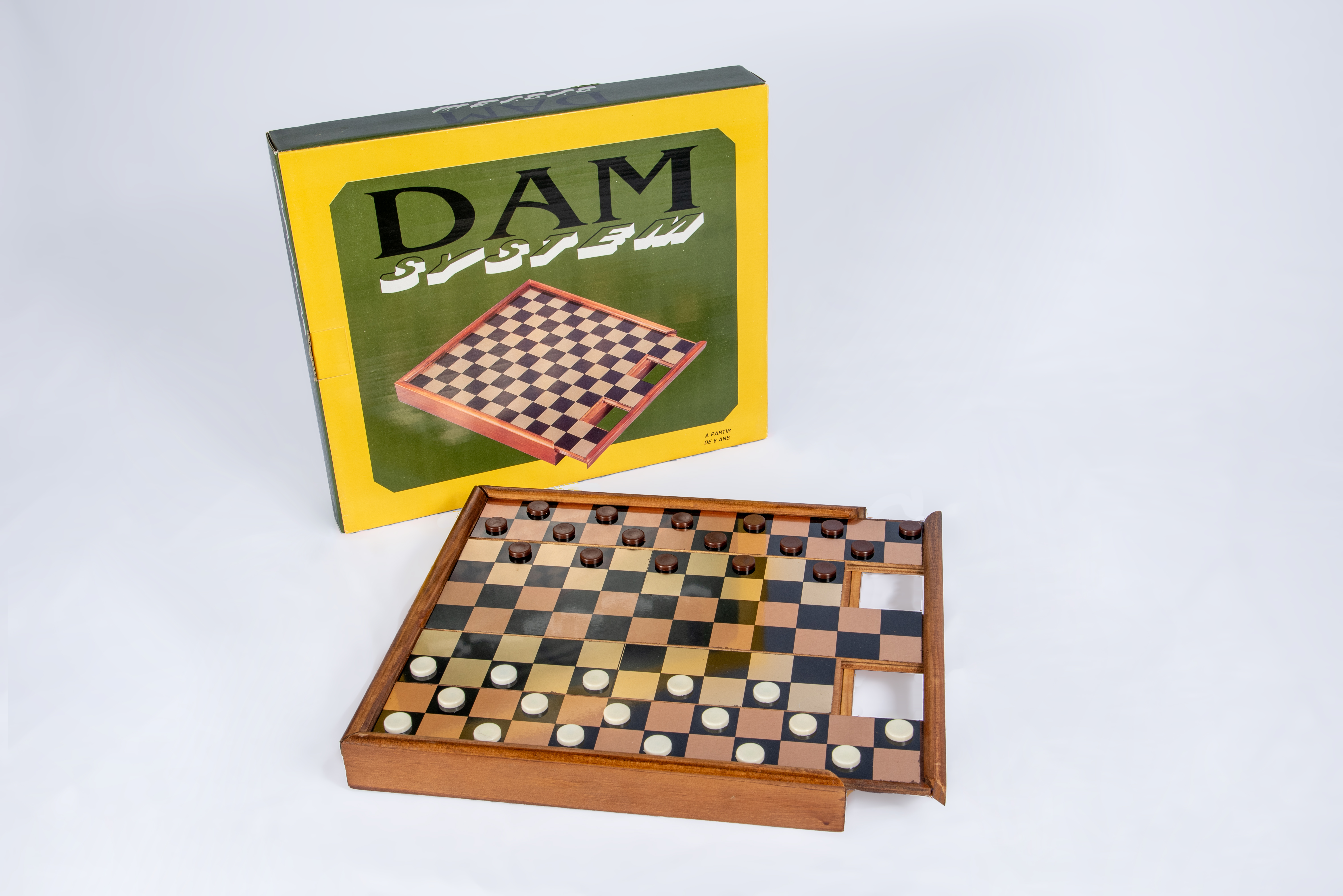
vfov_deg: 35.1
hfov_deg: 50.7
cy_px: 448
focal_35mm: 38
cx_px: 672
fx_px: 1418
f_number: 14
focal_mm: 38
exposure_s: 1/200
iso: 200
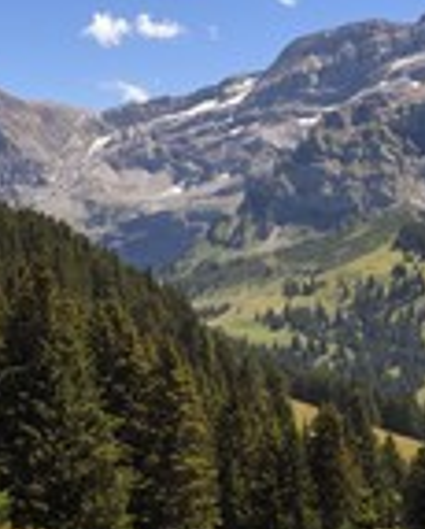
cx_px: 155
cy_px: 270
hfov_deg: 14.0
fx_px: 1724
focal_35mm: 110
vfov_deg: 17.4
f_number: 10
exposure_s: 1/320
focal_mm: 40
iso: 200
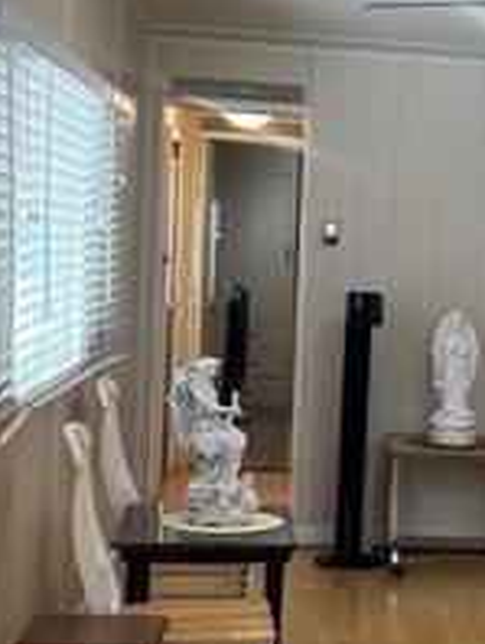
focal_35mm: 84
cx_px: 501
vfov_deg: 23.2
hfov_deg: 17.2
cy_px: 381
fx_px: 1566
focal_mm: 5.7
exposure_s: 1/120
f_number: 1.5
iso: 100
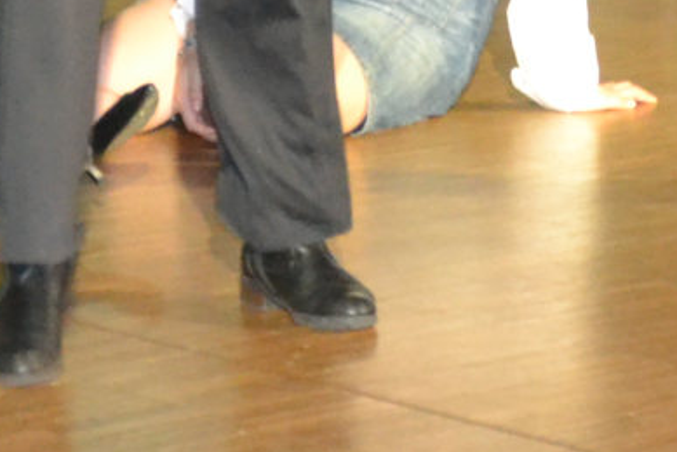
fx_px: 4177
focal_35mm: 222
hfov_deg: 9.2
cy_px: -737
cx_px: 531
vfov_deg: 5.9
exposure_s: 1/60
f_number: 3.8
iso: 3200
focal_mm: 25
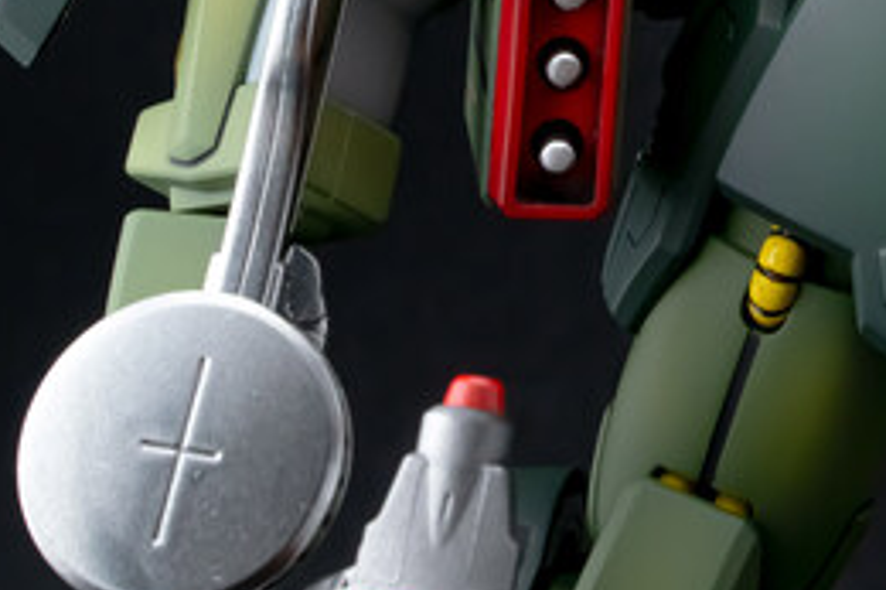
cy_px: -334
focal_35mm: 384
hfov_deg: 5.3
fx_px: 9444
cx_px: 1077
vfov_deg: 3.6
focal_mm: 74
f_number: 9
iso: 500
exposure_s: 1/60
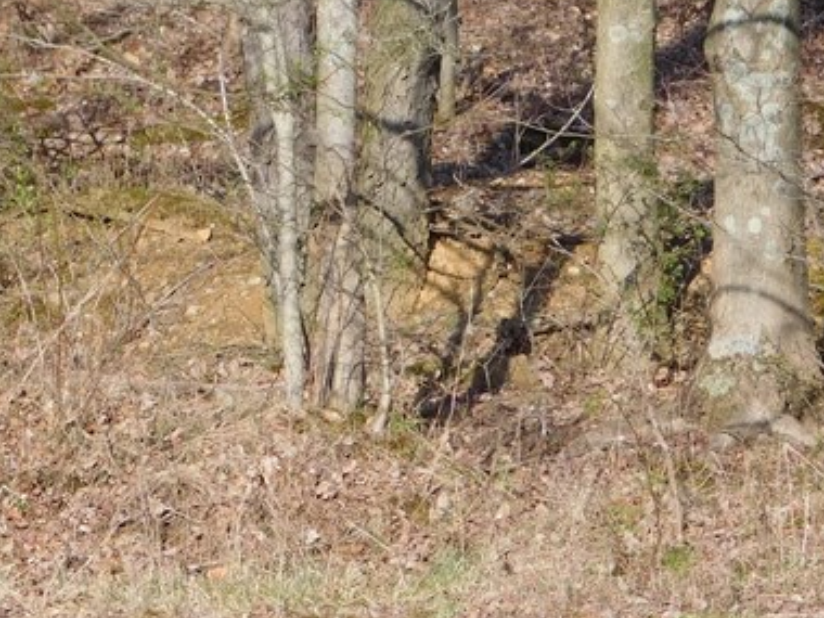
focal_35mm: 716
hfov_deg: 2.8
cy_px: 76
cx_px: -87
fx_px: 17044
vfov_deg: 2.1
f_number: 5.7
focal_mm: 47.2
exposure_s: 1/320
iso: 125
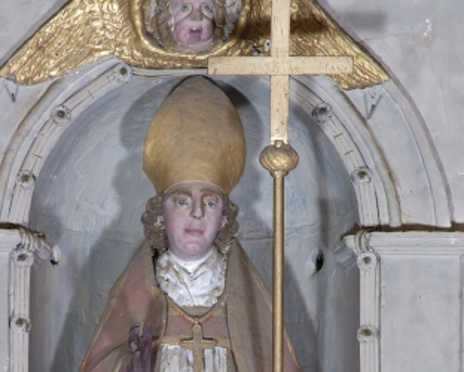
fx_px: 9509
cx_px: 217
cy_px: 373
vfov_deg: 2.2
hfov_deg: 2.8
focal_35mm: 692
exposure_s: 1/30
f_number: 6.3
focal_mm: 300
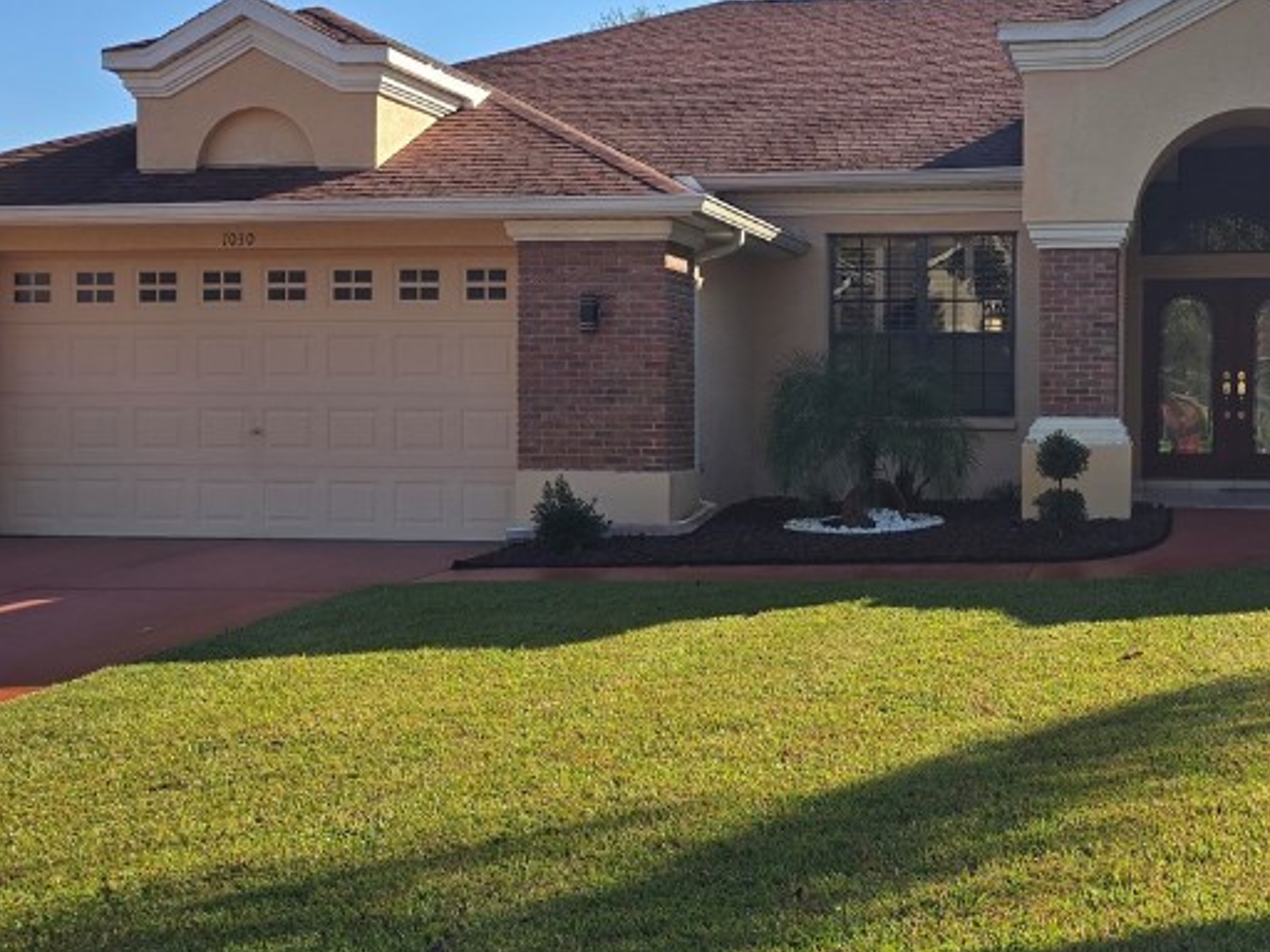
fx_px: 1688
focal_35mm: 46
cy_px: 429
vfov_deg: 31.5
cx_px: 910
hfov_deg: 40.4
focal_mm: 6.3
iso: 12
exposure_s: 1/553
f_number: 1.7
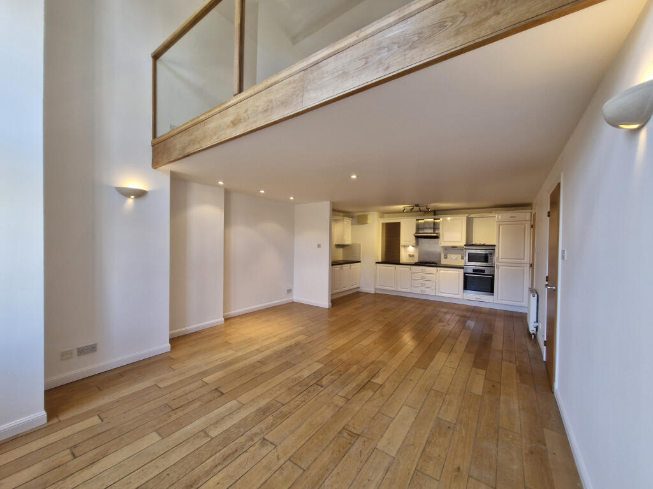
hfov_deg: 106.2
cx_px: 326
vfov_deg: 89.9
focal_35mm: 13
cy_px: 244
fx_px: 245
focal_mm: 1.74
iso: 80
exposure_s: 1/50
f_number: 2.2
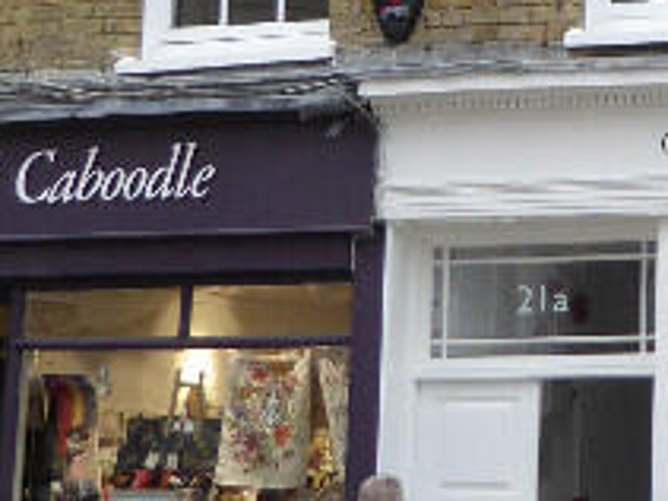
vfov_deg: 11.6
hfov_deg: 14.8
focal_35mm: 126
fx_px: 2430
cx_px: 928
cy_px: -70
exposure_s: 1/80
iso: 100
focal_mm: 4.7
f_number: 3.4
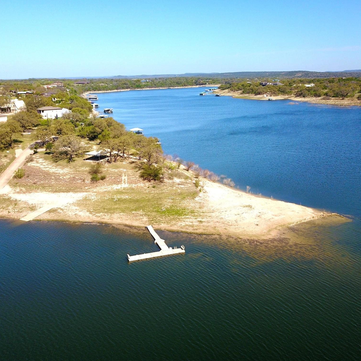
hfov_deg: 52.5
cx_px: 165
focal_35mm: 31
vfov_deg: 52.5
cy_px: 179
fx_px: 366
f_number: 2.2
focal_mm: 4.73
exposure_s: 1/123
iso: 100
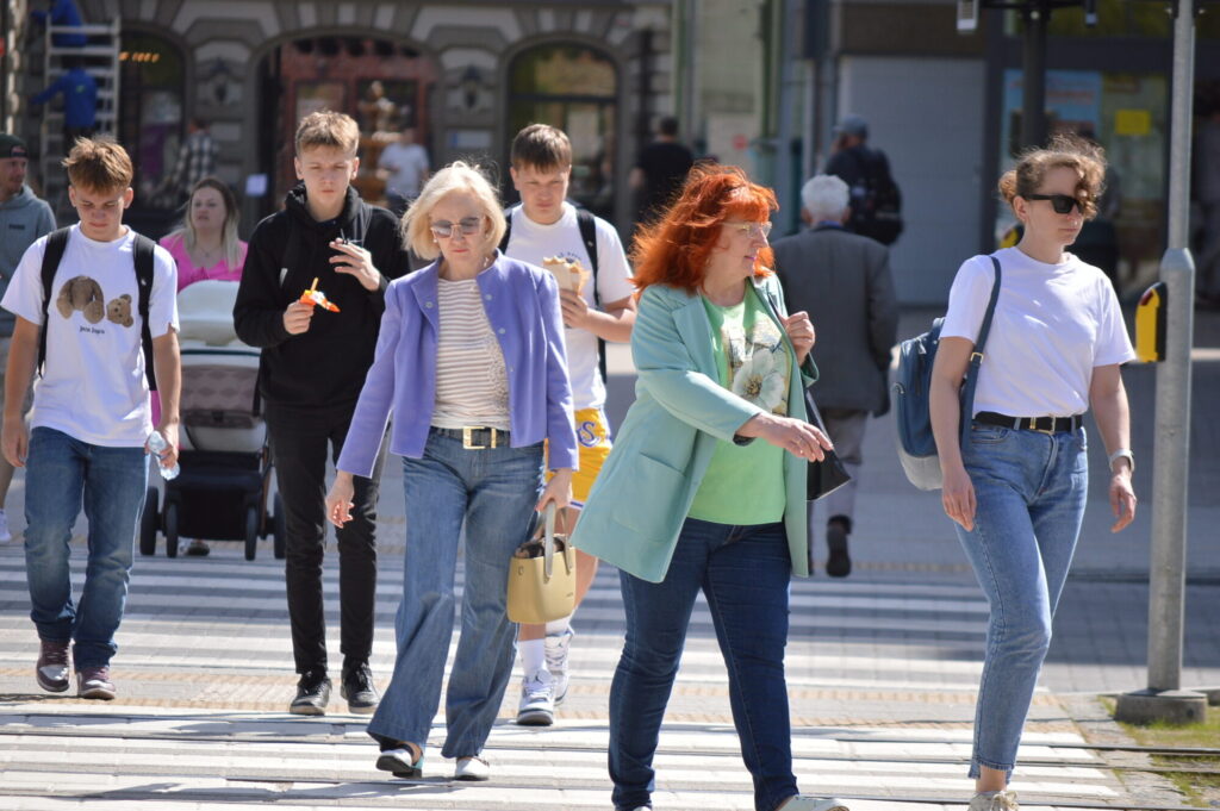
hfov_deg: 6.9
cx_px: 610
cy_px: 406
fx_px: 10158
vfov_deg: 4.6
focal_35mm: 300
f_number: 5.6
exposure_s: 1/500
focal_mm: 200
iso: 200
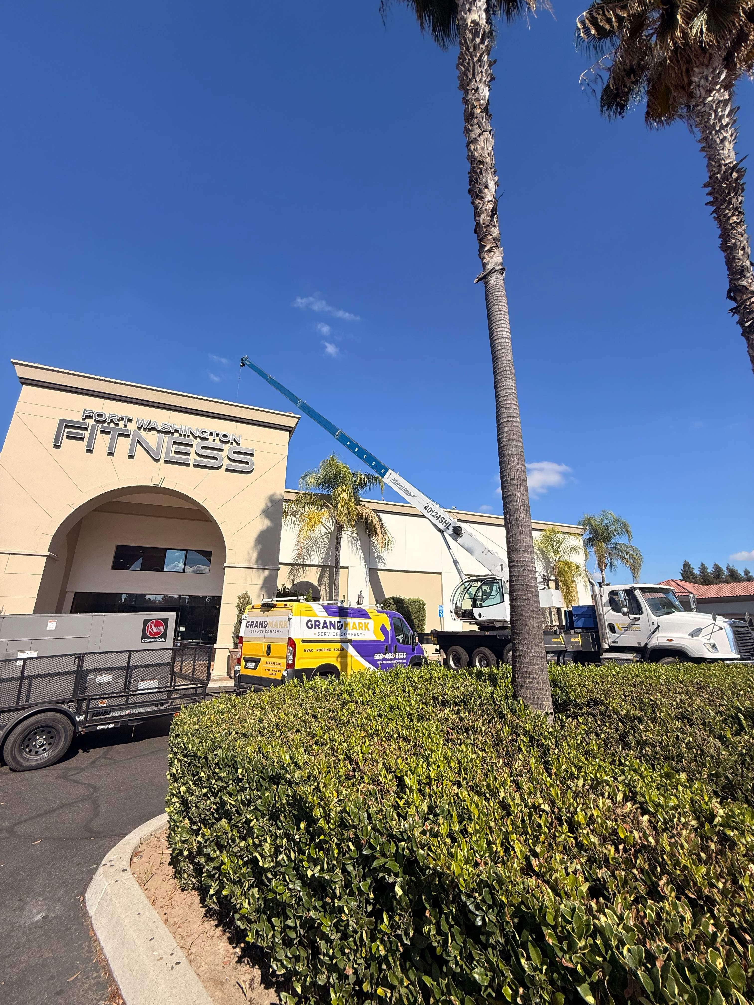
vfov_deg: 102.1
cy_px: 502
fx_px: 407
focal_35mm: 14
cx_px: 377
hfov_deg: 85.7
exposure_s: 1/3289
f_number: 2.2
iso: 50
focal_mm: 2.22
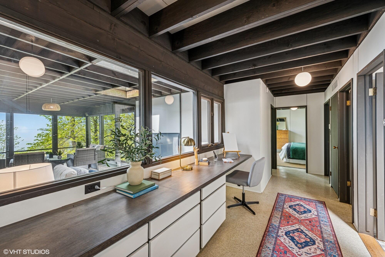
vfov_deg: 77.4
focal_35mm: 15
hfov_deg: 100.4
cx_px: 192
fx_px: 160
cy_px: 128
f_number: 11
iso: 200
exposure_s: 1/2
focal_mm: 15
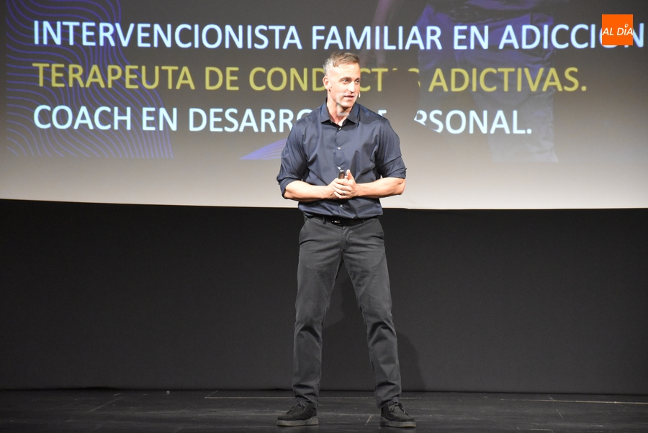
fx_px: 2838
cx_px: 324
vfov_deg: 8.7
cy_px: 216
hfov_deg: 13.0
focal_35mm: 158
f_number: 5.6
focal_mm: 105
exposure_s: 1/60
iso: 4500
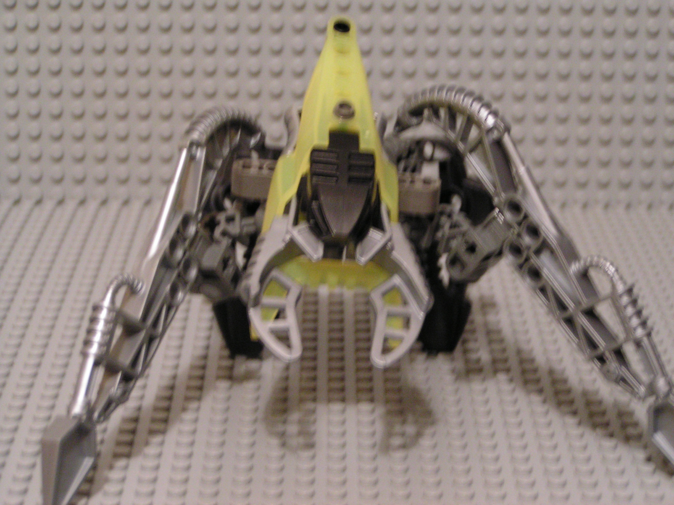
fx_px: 2025
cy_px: 252
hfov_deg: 18.9
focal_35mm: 104
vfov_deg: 14.2
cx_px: 337
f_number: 3.5
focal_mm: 15.9
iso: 200
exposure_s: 1/2.5
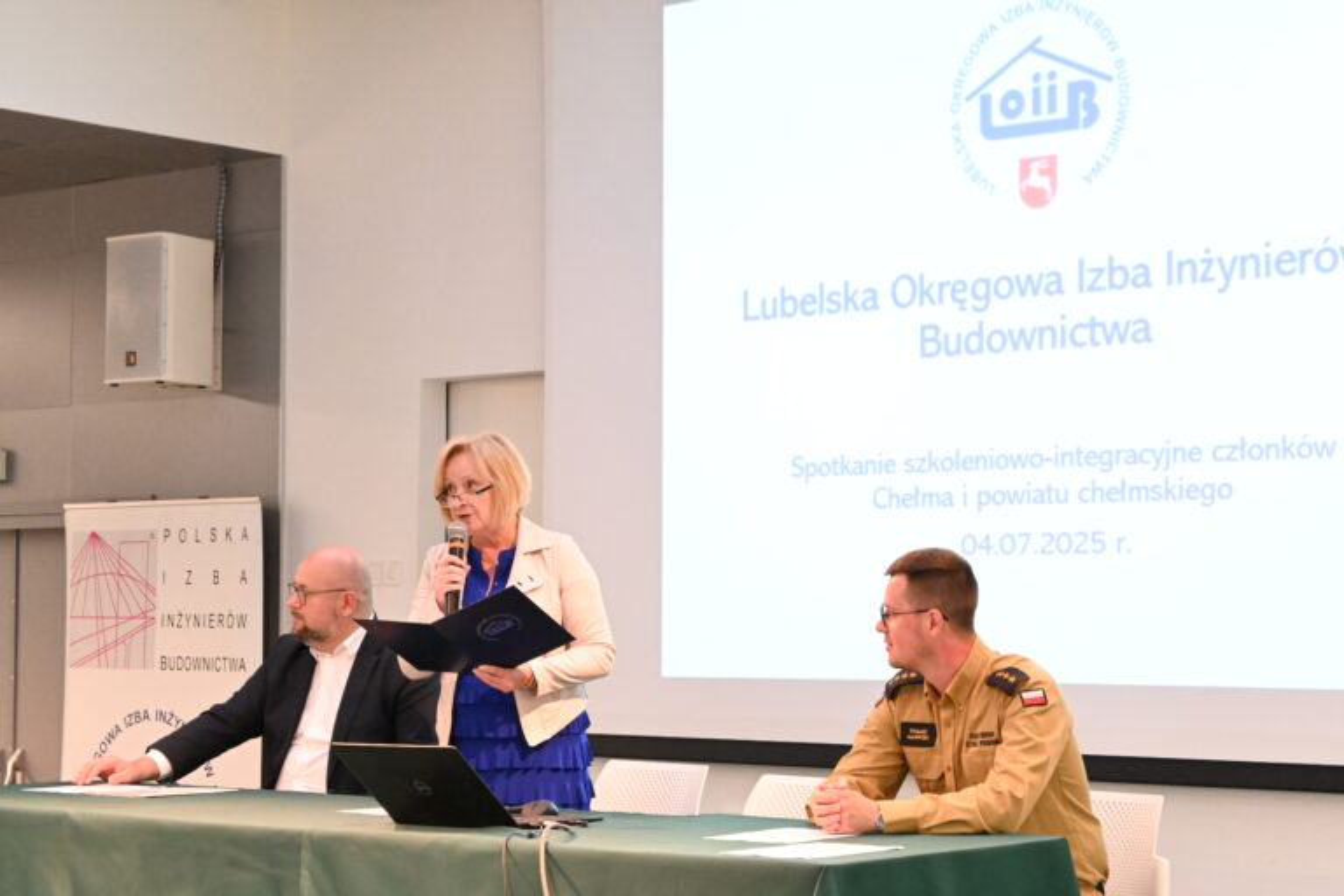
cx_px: 672
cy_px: 448
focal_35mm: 75
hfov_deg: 27.0
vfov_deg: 18.2
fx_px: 2800
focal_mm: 50
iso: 5600
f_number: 6.3
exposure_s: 1/80
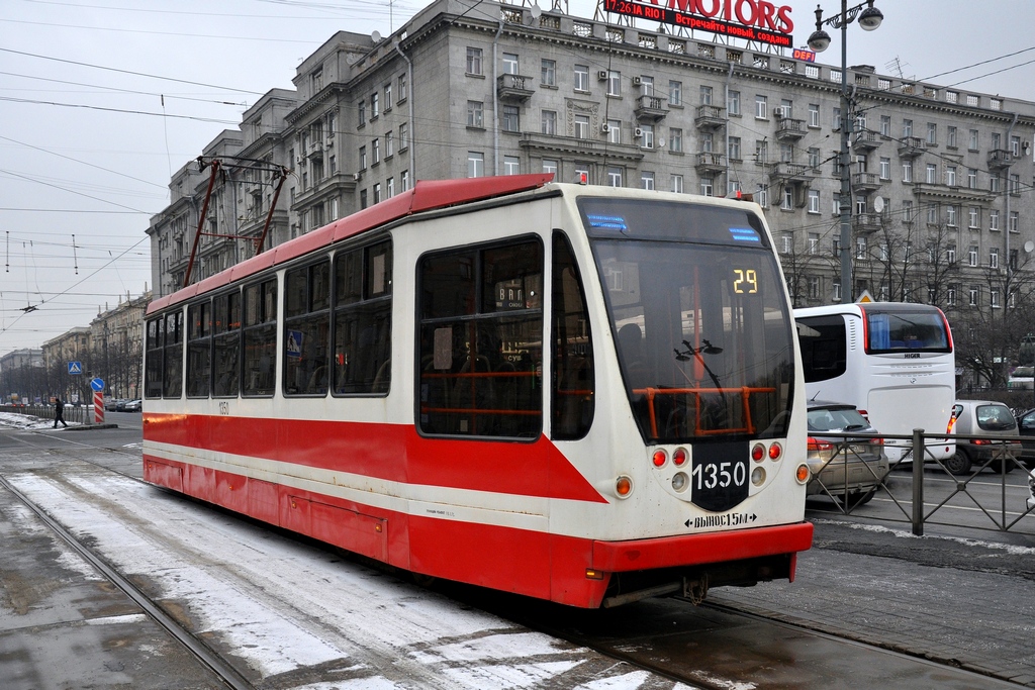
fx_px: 1035
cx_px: 518
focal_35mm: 36
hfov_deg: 53.1
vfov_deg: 36.9
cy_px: 345
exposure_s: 1/250
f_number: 3.8
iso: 640
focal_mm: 24
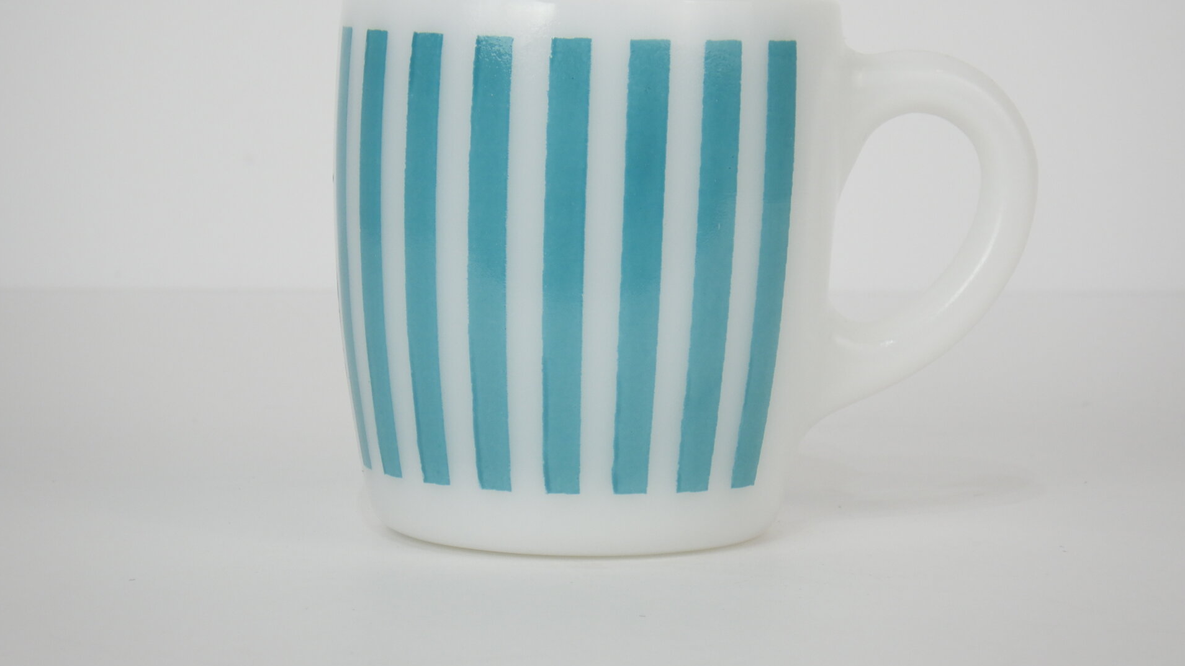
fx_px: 3959
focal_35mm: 126
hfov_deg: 17.0
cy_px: 223
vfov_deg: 9.6
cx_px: 590
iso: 125
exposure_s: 1/60
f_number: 5.2
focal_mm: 20.6
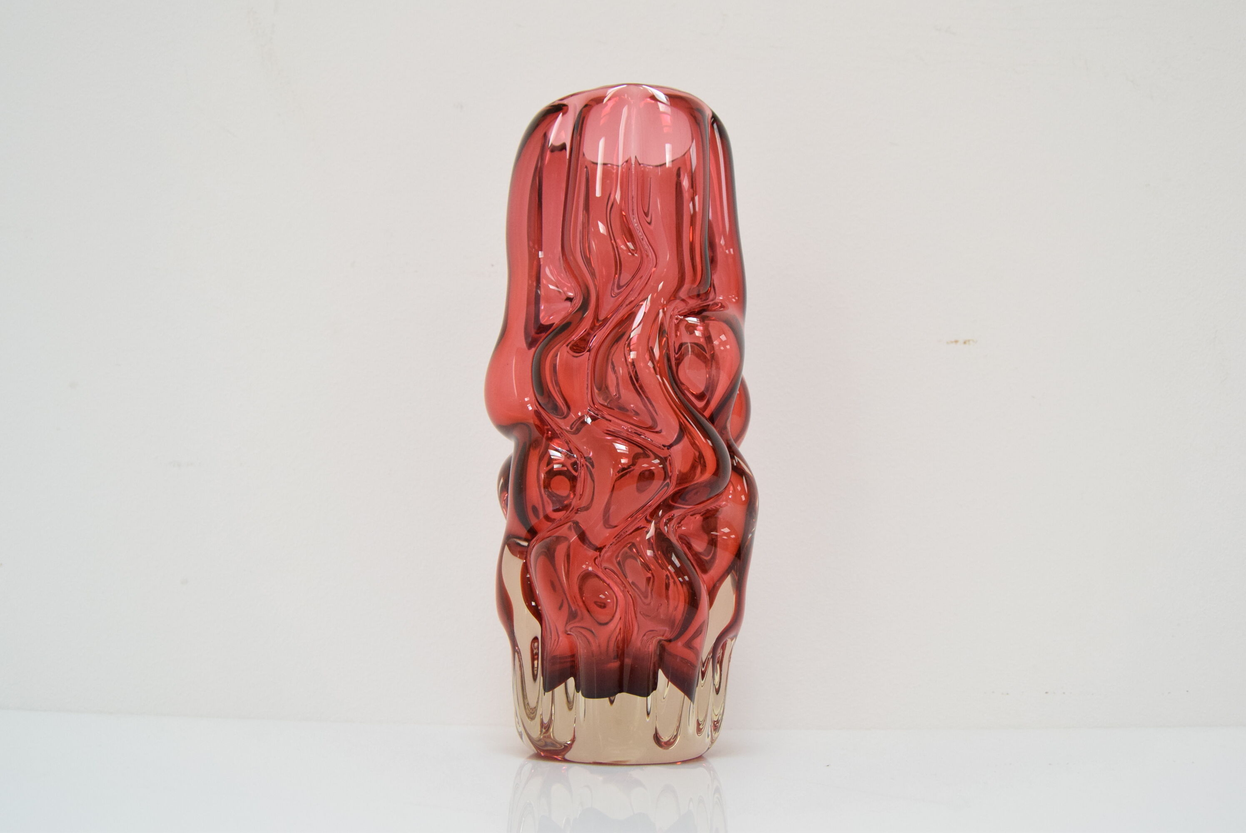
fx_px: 987
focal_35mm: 28
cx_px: 623
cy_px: 416
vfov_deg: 45.7
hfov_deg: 64.5
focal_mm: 19
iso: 1600
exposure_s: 1/160
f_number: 6.3
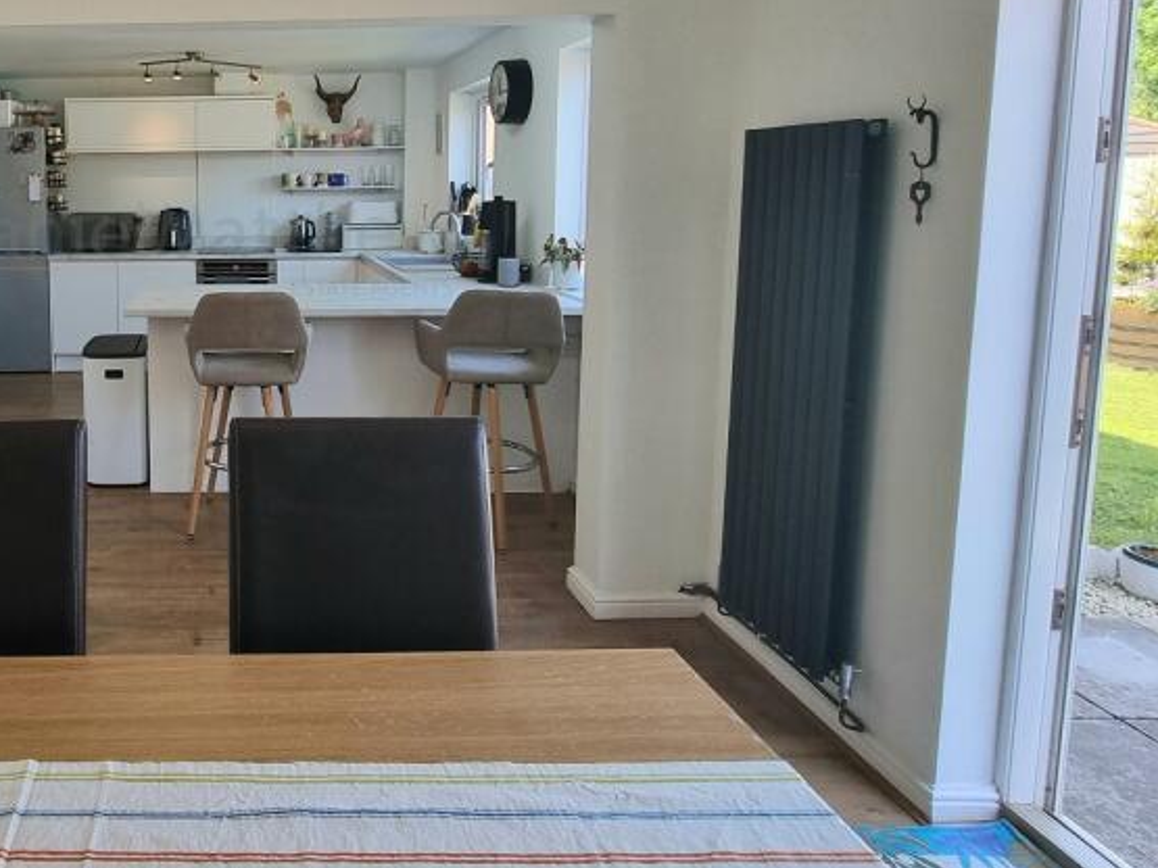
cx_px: 194
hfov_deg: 63.8
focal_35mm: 24
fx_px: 803
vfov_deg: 54.9
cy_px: 248
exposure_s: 1/100
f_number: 2.2
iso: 50
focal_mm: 2.2
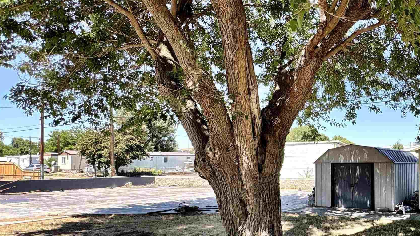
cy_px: 152
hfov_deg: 60.9
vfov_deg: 41.1
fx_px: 312
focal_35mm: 28
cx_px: 350
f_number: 2.2
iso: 64
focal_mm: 2.22
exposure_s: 1/756
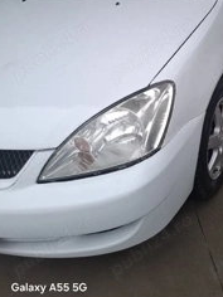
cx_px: 176
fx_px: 335
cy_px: 64
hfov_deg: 35.7
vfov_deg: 45.7
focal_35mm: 39
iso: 160
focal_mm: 5.54
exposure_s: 1/50
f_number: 1.8
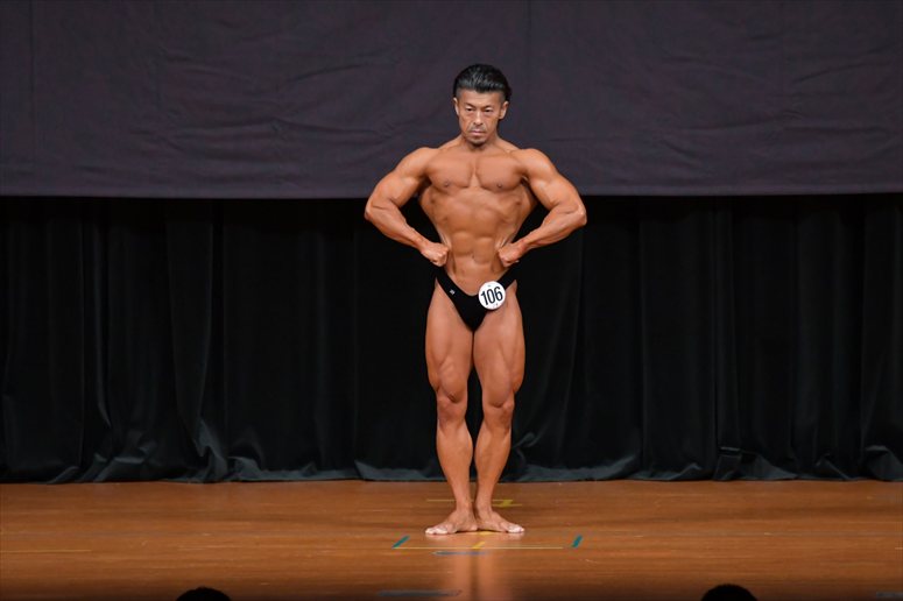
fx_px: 6769
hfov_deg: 7.6
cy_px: 300
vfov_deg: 5.1
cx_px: 452
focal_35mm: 270
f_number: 5.6
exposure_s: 1/400
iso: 4000
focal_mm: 180
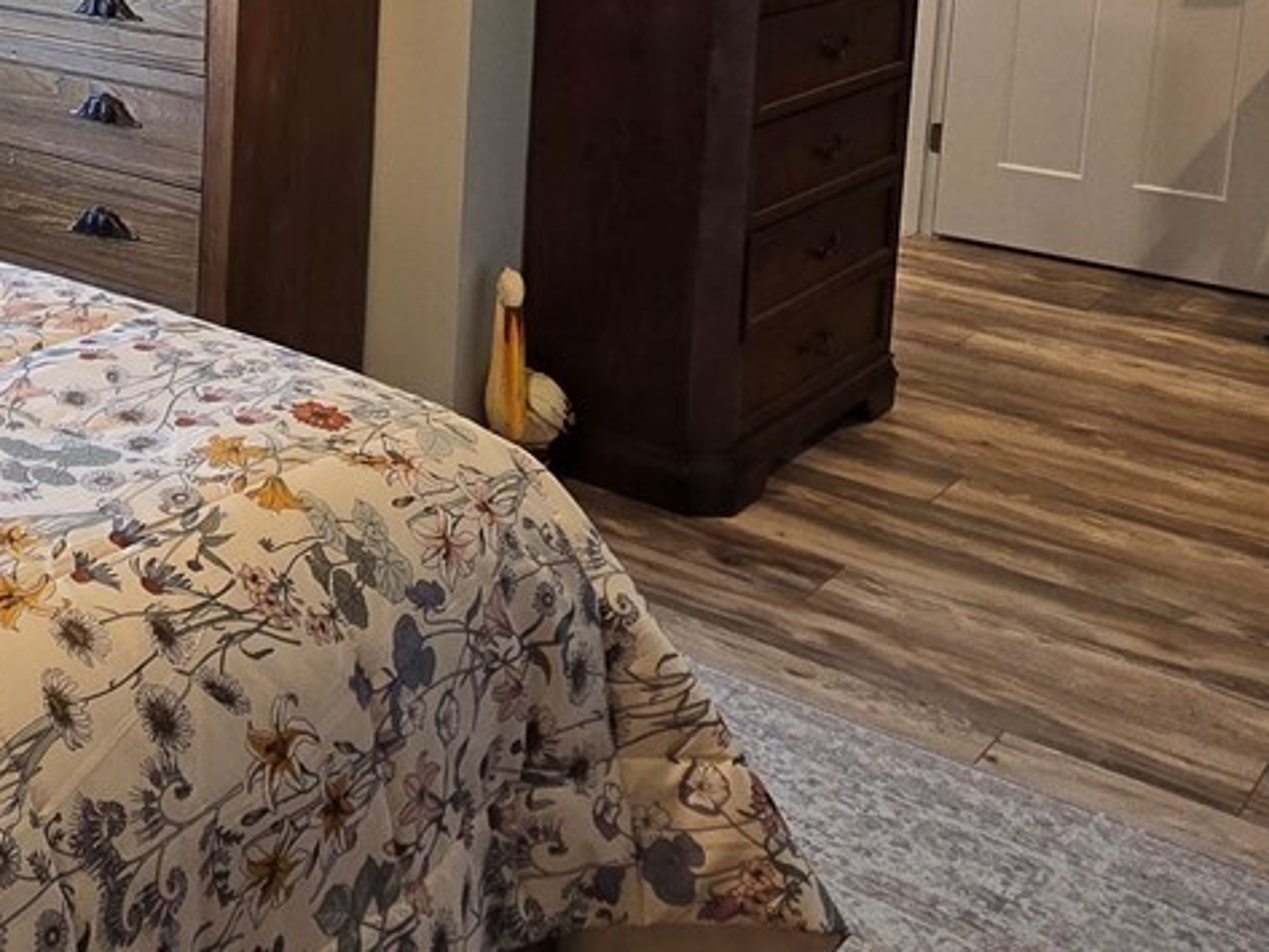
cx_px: -35
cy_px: -11
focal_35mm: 44
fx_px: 1613
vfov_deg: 30.5
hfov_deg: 37.7
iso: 100
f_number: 2.2
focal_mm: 2.2
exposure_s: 1/60
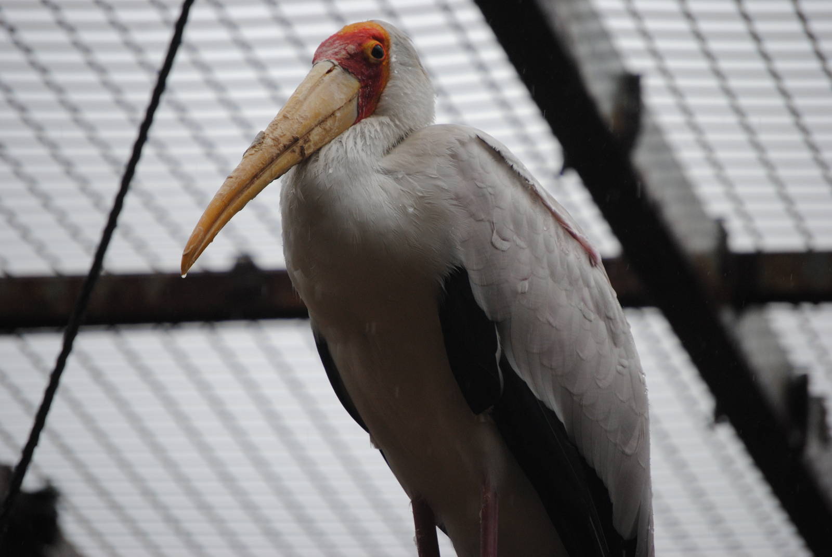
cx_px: 416
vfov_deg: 4.6
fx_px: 6941
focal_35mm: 300
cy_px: 278
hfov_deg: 6.9
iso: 360
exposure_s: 1/500
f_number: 5.6
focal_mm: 200
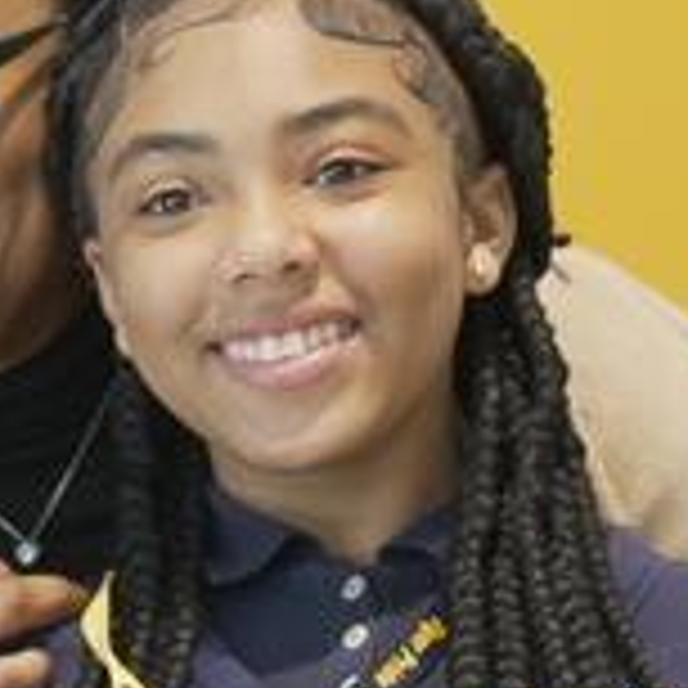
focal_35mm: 426
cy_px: 778
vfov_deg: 4.1
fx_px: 9579
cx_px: -40
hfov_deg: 4.1
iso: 2500
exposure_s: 1/200
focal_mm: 75
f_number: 3.5
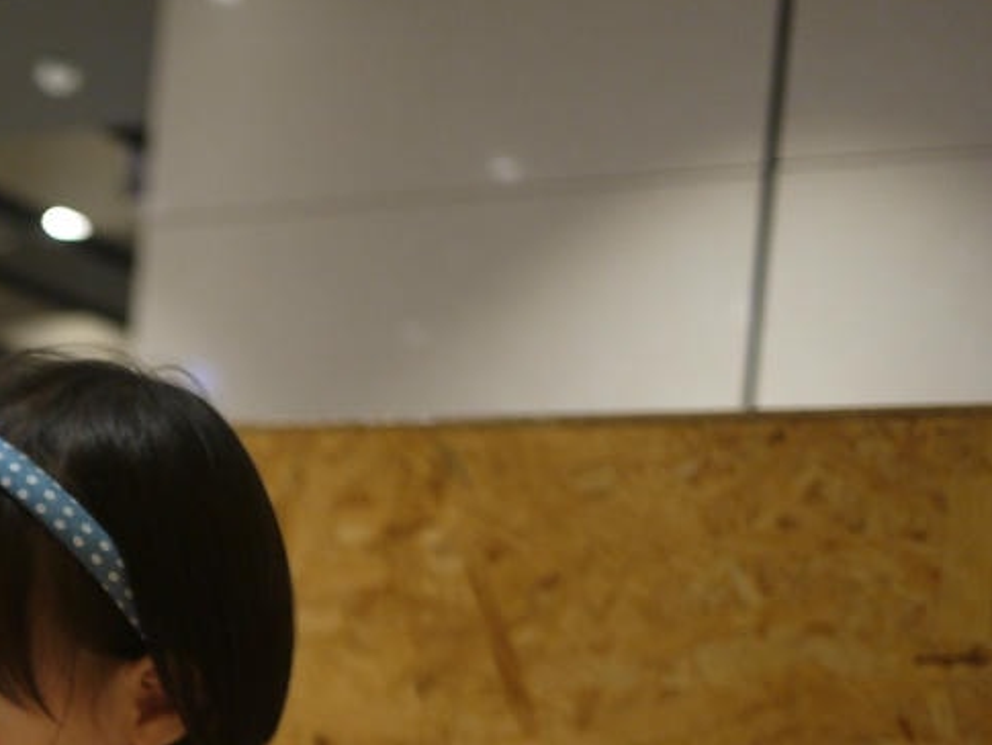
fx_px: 2838
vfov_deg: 14.4
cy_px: 915
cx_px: -170
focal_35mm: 99
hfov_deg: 18.8
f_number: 1.7
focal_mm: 20
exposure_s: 1/60
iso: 200
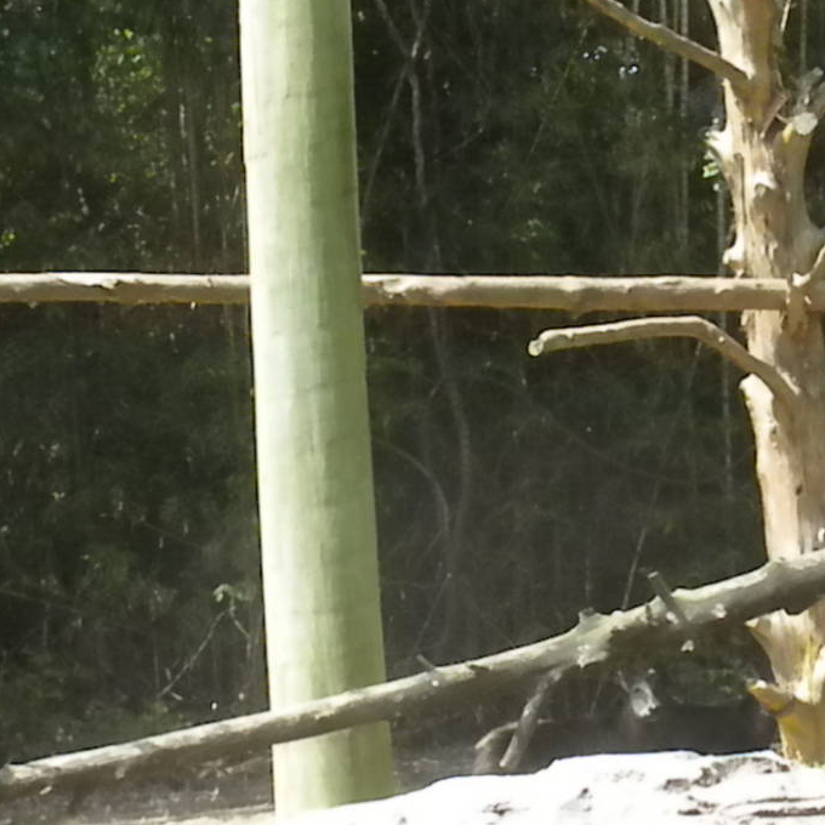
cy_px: 346
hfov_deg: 8.4
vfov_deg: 8.4
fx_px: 5608
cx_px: 821
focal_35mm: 208
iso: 640
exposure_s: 1/84.4
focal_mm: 17.7
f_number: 14
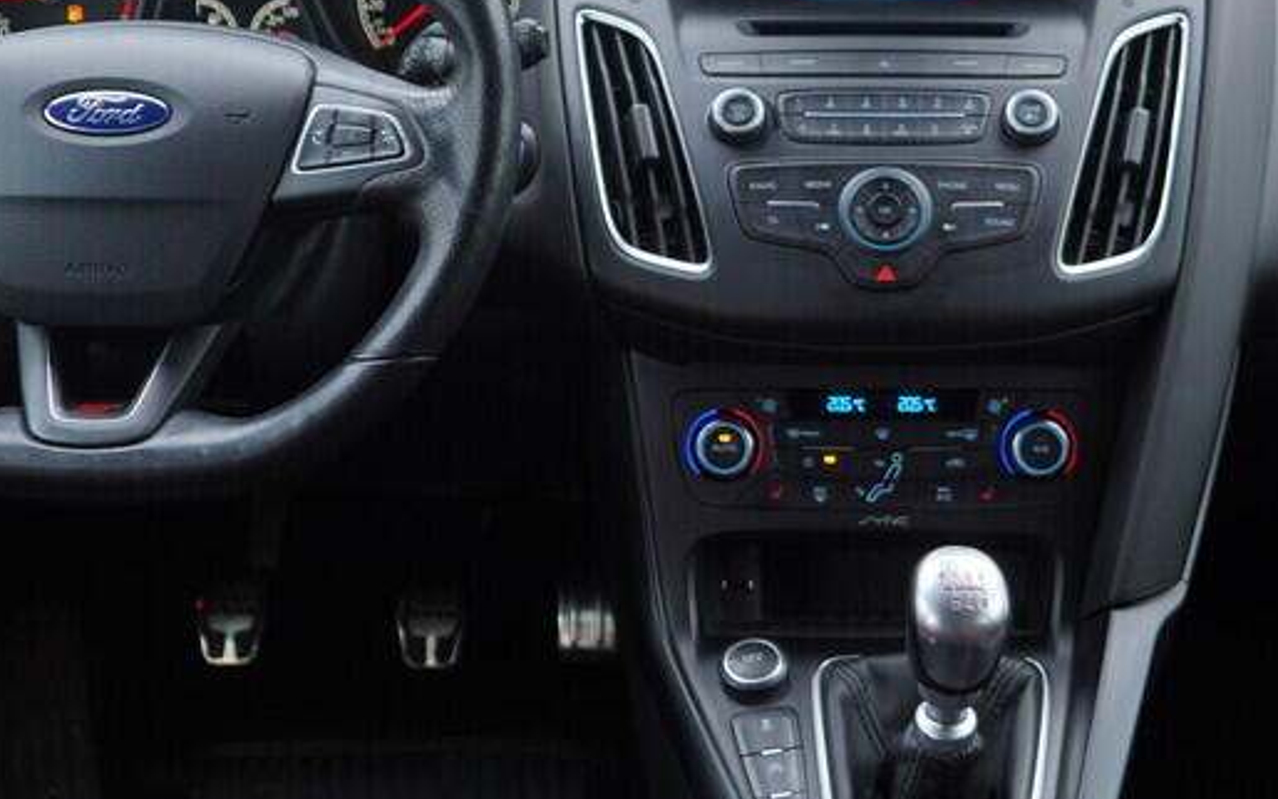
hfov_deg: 28.1
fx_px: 2543
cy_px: 177
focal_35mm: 73
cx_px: 819
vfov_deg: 17.7
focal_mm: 24
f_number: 2.8
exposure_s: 1/40
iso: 125
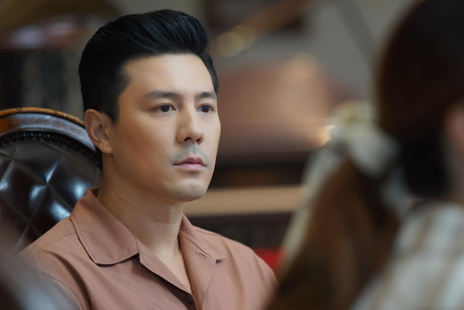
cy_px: 155
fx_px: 2579
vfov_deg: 6.9
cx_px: 232
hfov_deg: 10.3
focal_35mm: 200
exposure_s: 1/125
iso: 2500
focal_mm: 200
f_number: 4
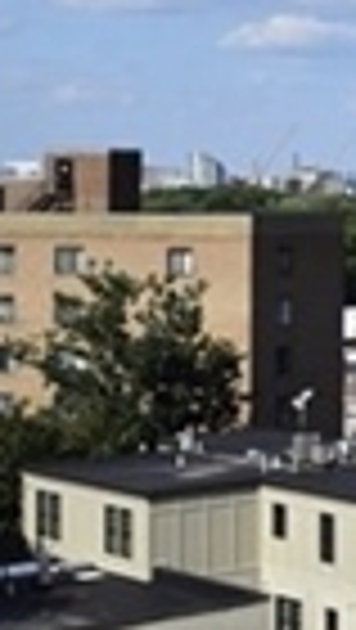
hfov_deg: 8.9
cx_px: 1030
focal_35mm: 115
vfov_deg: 18.5
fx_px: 1925
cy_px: 146
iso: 320
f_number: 11
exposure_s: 1/500
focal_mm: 20
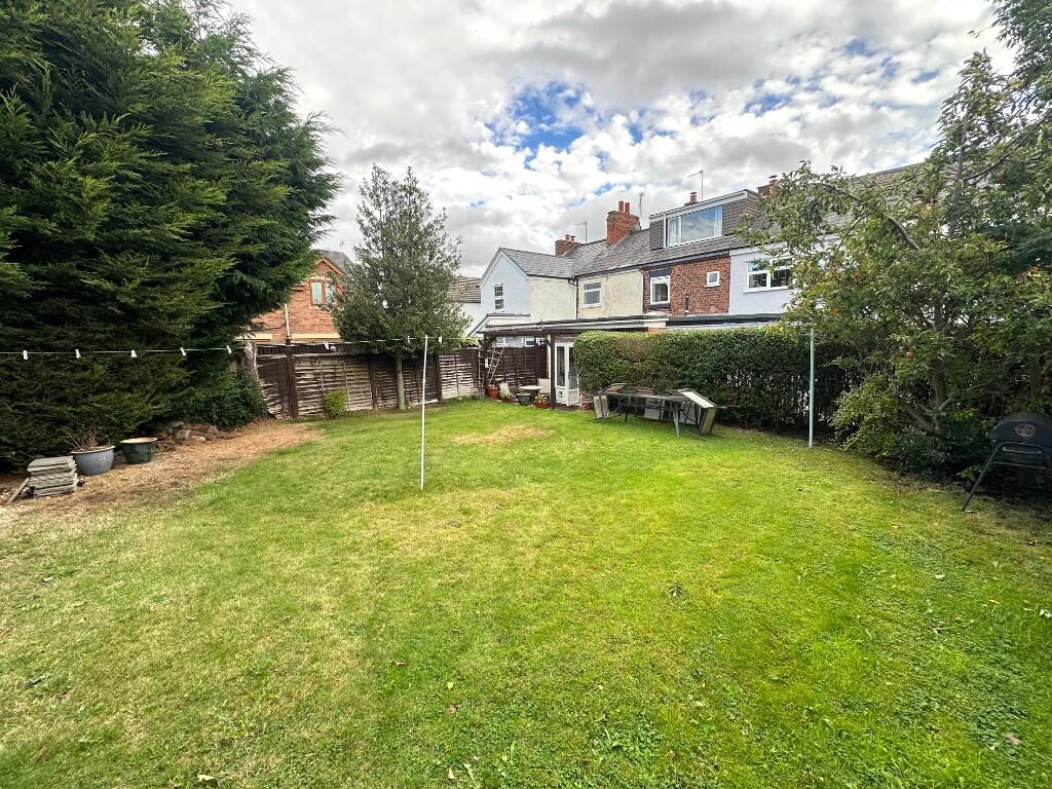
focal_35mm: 14
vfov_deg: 85.7
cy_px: 394
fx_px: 425
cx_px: 526
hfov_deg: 102.1
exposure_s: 1/184
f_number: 2.2
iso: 40
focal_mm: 2.22
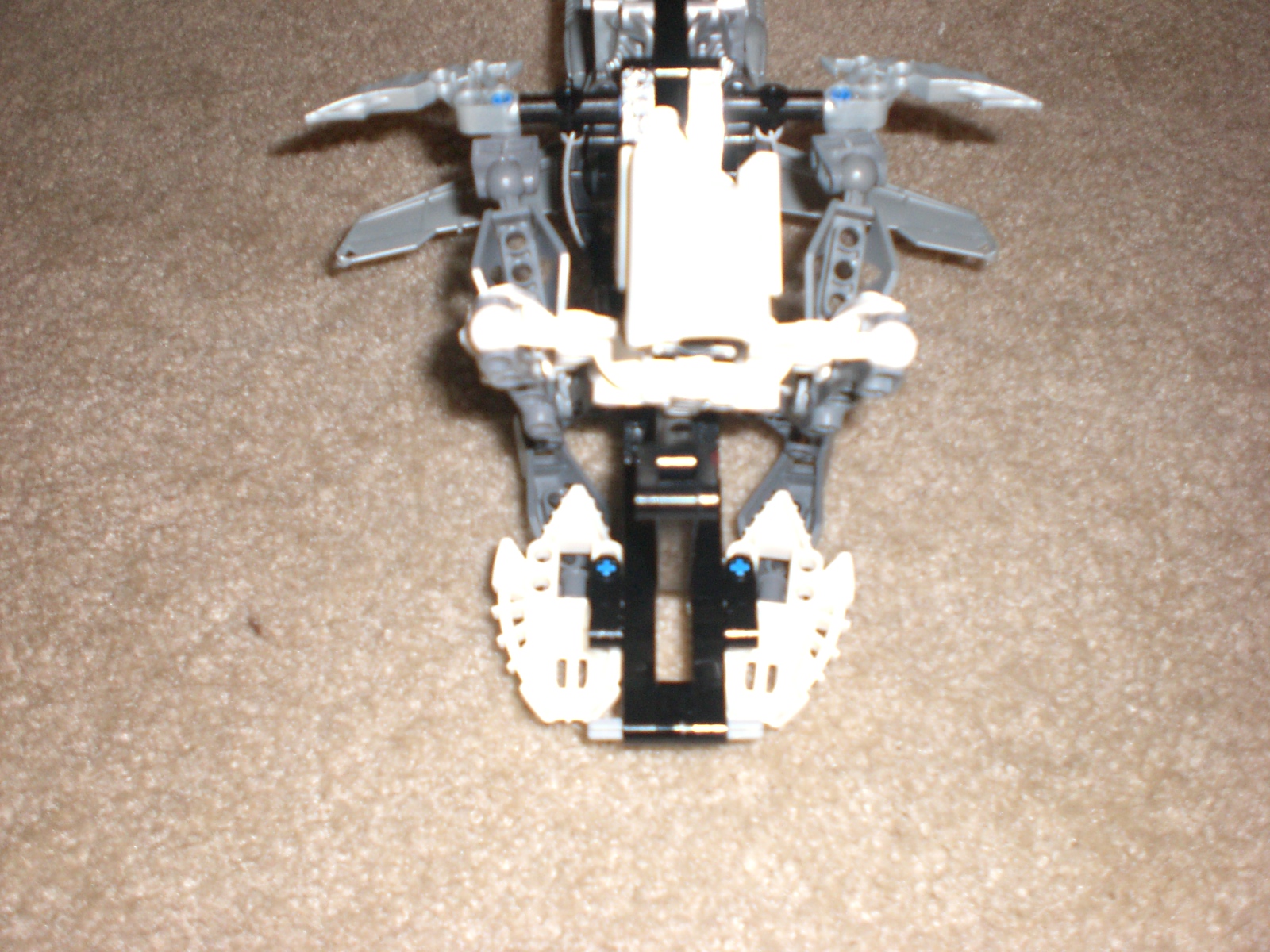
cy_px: 476
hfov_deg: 49.0
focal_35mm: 38
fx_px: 1394
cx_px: 635
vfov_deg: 37.7
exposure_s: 1/60
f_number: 3.1
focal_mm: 6.3
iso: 200
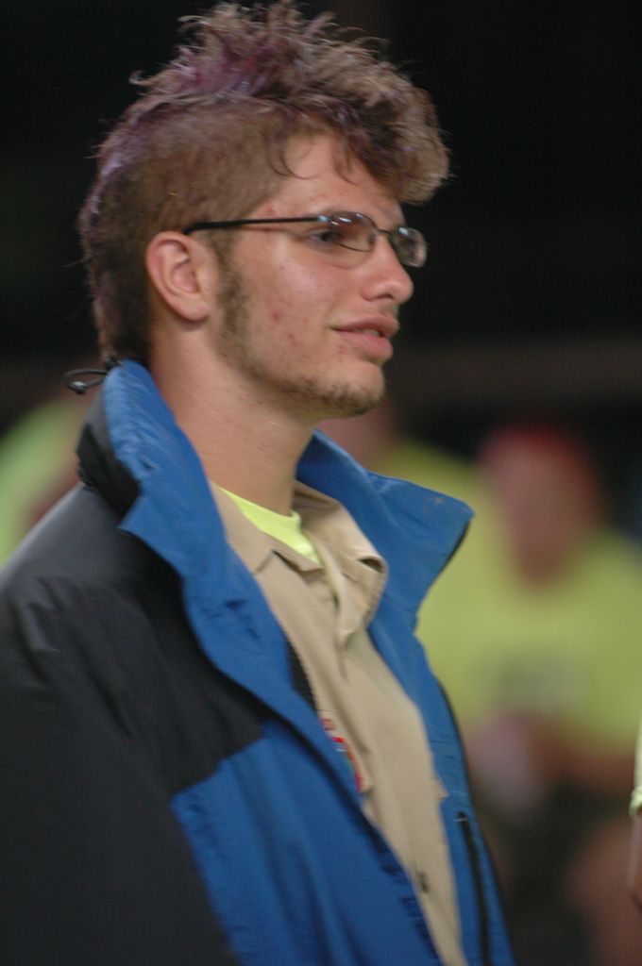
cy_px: 483
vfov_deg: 6.9
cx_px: 321
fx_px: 8046
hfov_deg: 4.6
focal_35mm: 300
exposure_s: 1/30
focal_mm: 200
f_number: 2.8
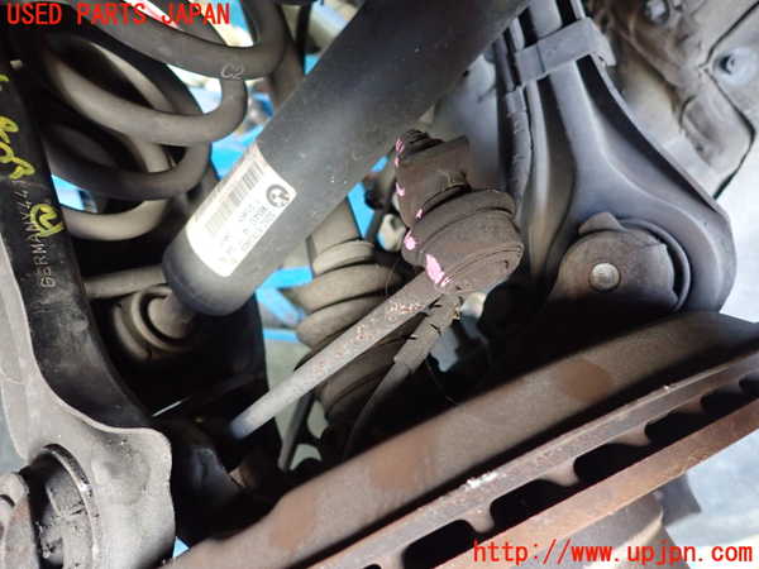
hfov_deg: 69.4
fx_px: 548
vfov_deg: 54.9
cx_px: 380
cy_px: 284
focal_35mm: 25
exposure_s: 1/30
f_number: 2
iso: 640
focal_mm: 4.5
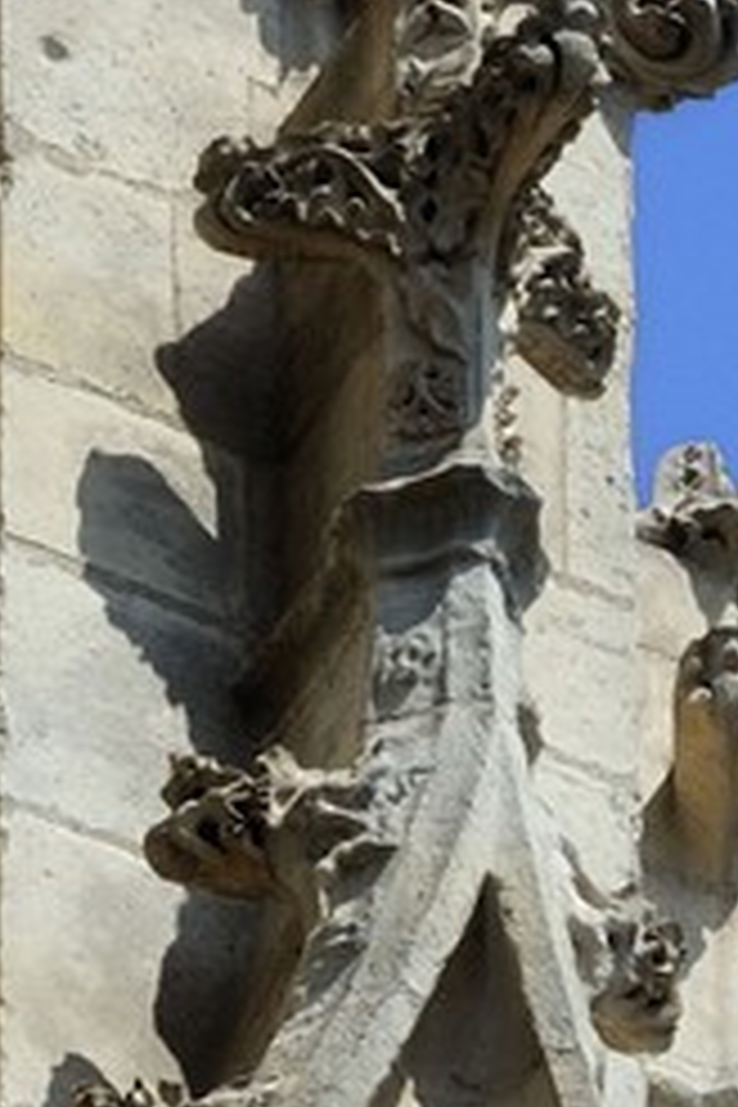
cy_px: 2596
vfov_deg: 1.8
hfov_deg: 1.2
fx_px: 35913
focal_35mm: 1168
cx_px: 180
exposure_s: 1/200
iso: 200
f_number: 14
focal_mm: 180
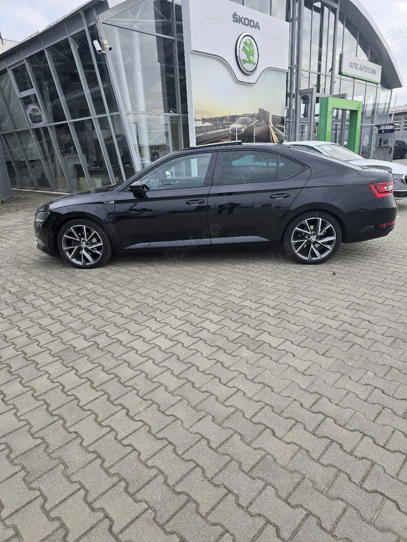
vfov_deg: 73.9
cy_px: 271
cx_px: 204
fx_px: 361
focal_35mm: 23
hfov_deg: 58.9
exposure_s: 1/286
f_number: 1.7
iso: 12
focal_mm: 6.3
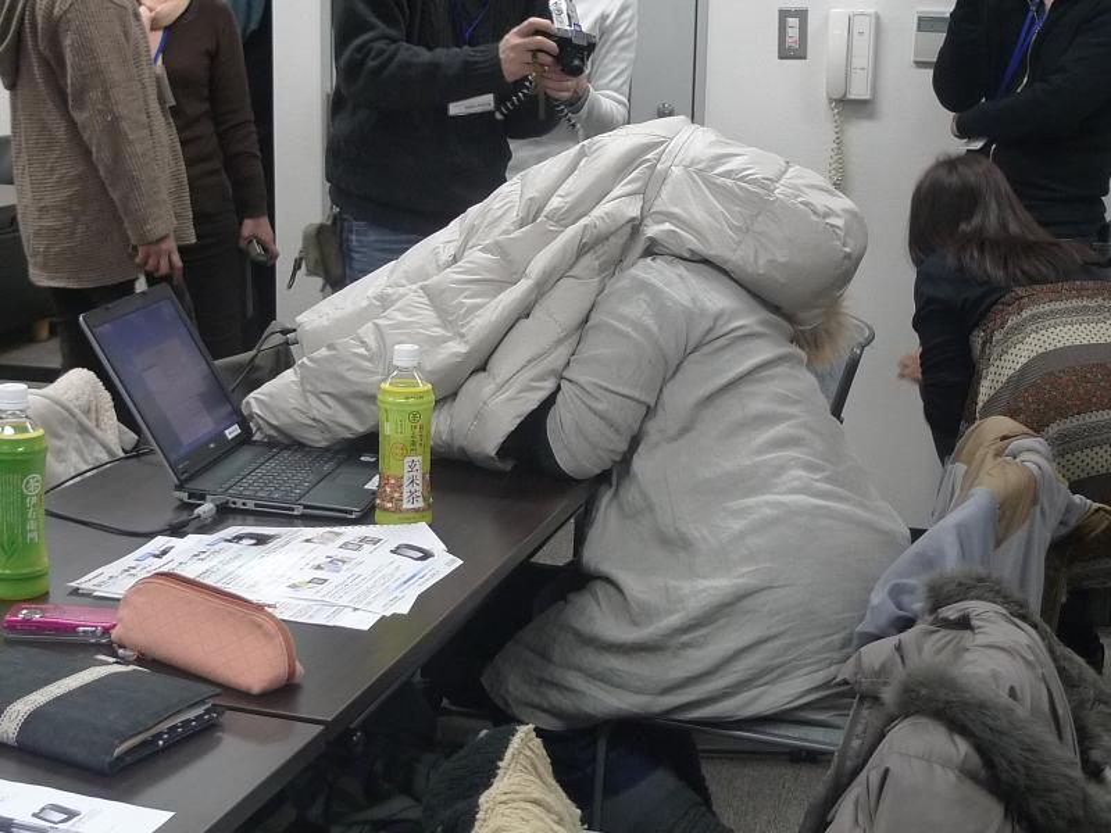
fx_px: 1829
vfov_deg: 25.7
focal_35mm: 57
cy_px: 416
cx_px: 556
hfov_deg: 33.8
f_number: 2.2
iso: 200
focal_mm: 6.8
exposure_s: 1/40
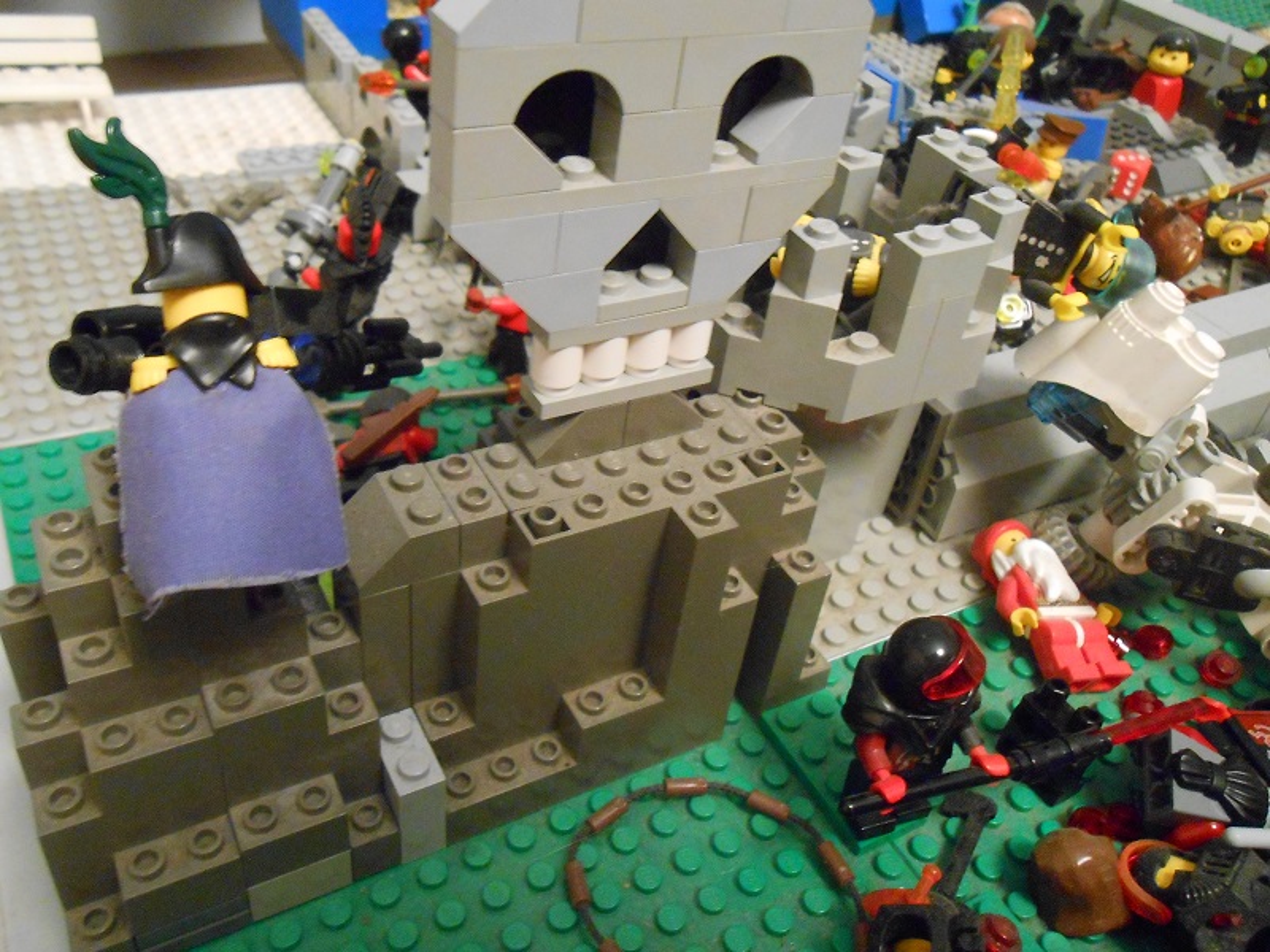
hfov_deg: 60.0
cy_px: 476
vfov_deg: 46.8
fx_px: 1101
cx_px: 635
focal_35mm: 30
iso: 800
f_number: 3.8
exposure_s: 1/2.5
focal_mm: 5.3
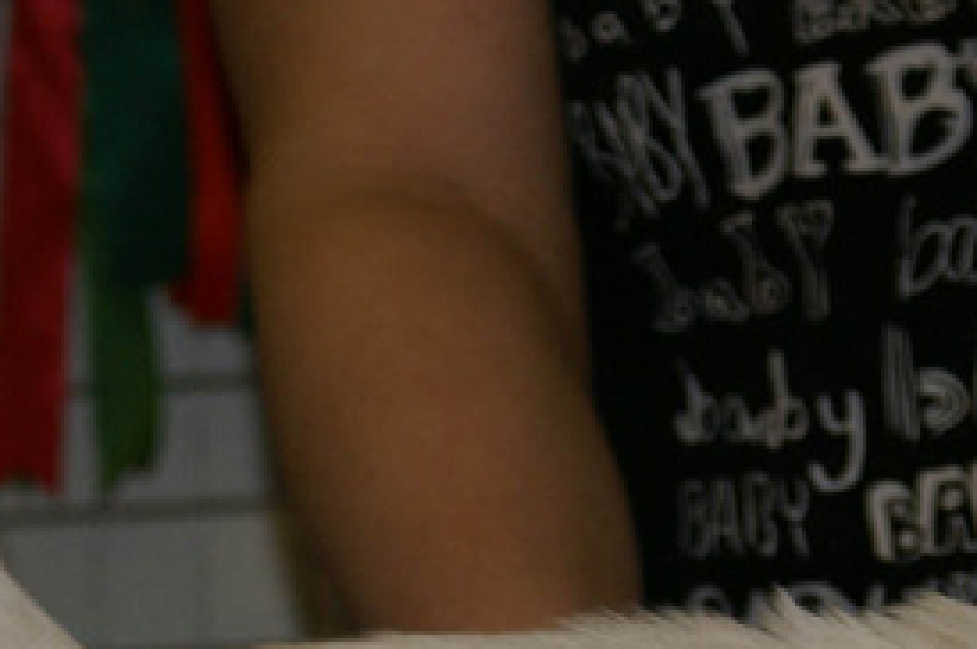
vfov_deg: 4.5
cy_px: 776
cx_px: 706
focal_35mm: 307
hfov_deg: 6.7
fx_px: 8322
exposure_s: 1/125
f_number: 5.6
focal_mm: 70
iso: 400
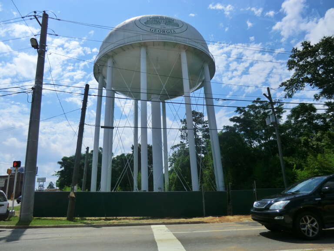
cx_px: 167
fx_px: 232
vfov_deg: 56.8
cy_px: 126
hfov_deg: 71.6
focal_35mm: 24
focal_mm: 4.3
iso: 80
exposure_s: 1/500
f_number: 3.2
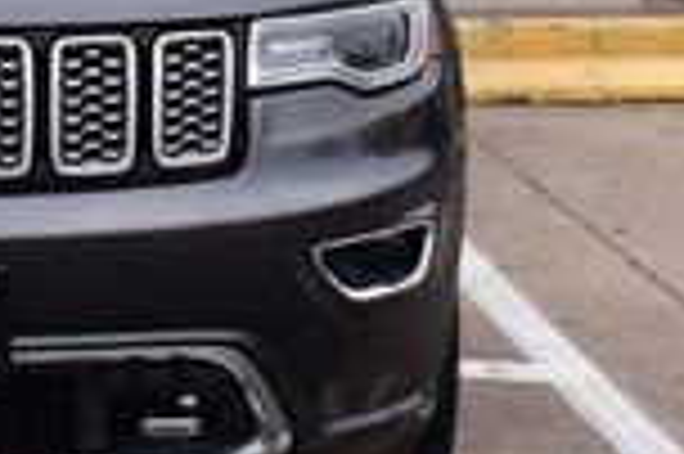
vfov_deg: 9.5
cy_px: -252
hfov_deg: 14.4
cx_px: -99
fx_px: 2638
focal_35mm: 139
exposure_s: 1/160
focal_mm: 22
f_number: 9
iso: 400
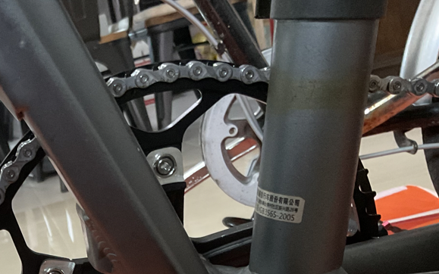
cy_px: 362
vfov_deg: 17.8
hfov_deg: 28.4
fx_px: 814
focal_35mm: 68
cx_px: 2
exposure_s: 1/60
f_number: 1.8
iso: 250
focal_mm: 3
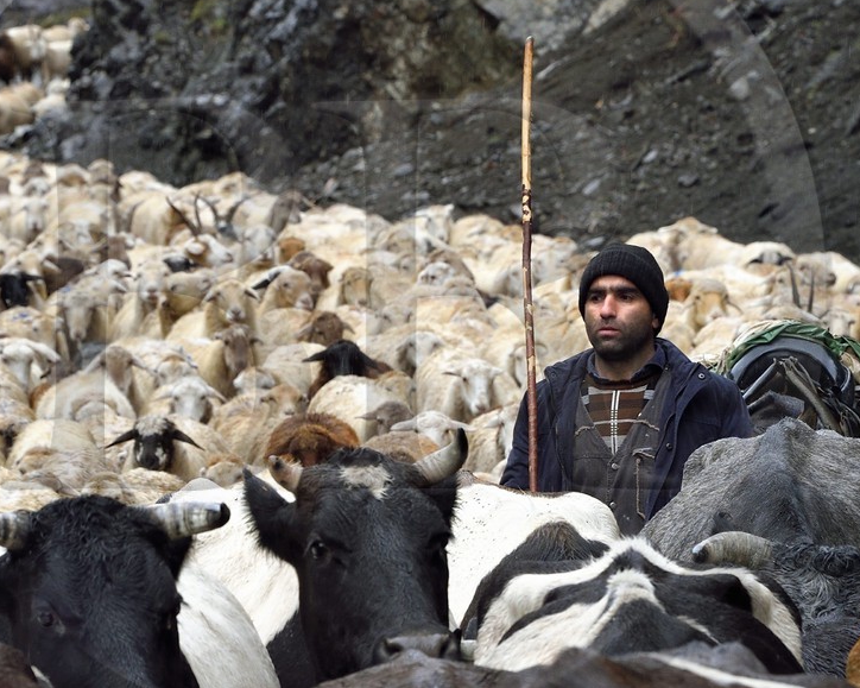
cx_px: 336
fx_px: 8704
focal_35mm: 342
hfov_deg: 5.7
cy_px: 296
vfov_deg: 4.5
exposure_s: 1/250
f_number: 10
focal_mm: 165
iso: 800
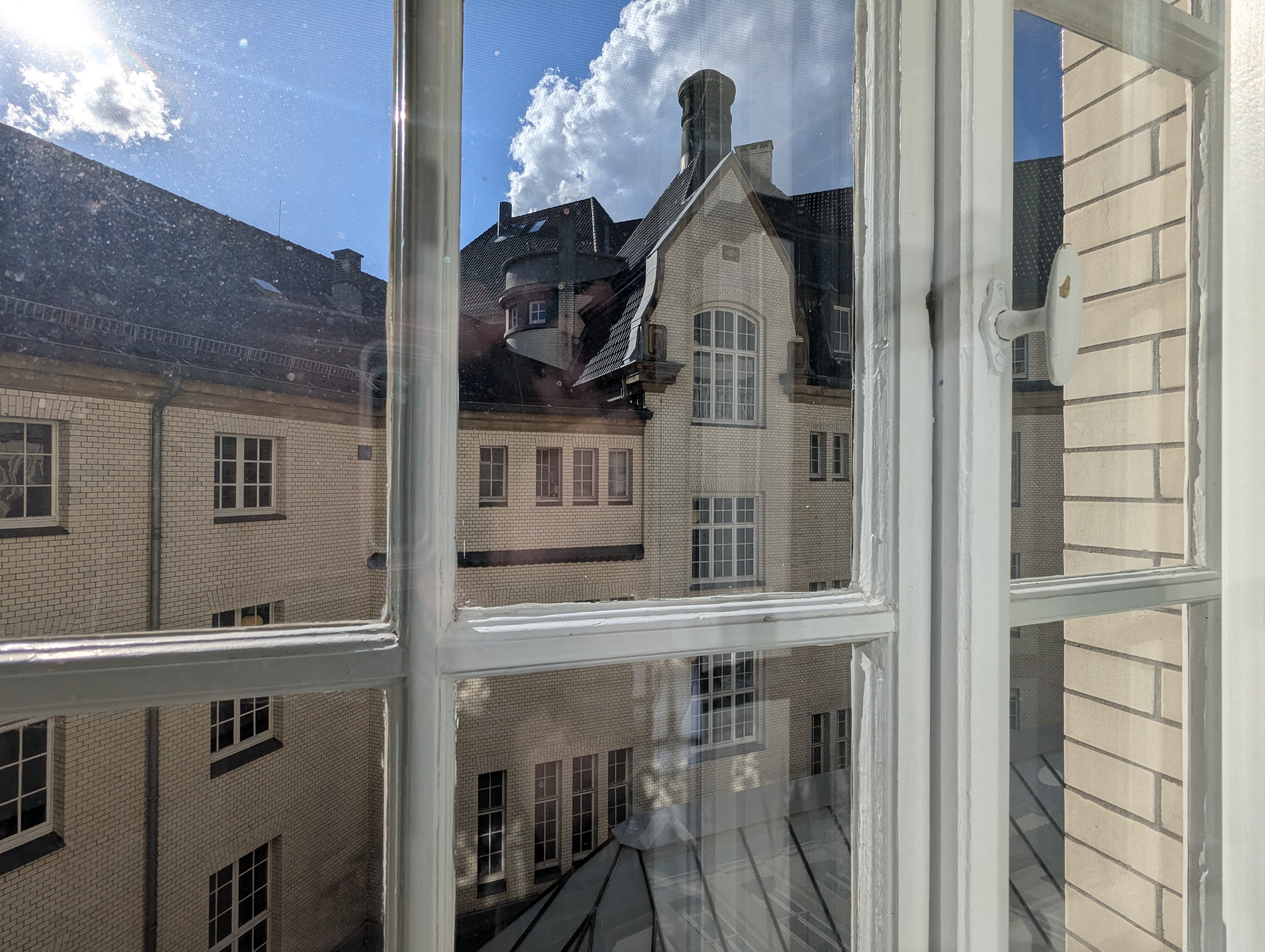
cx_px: 632
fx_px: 586
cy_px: 476
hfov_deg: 94.4
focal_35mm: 16
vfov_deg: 78.2
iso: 32
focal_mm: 2.35
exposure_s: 1/2584
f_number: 2.2
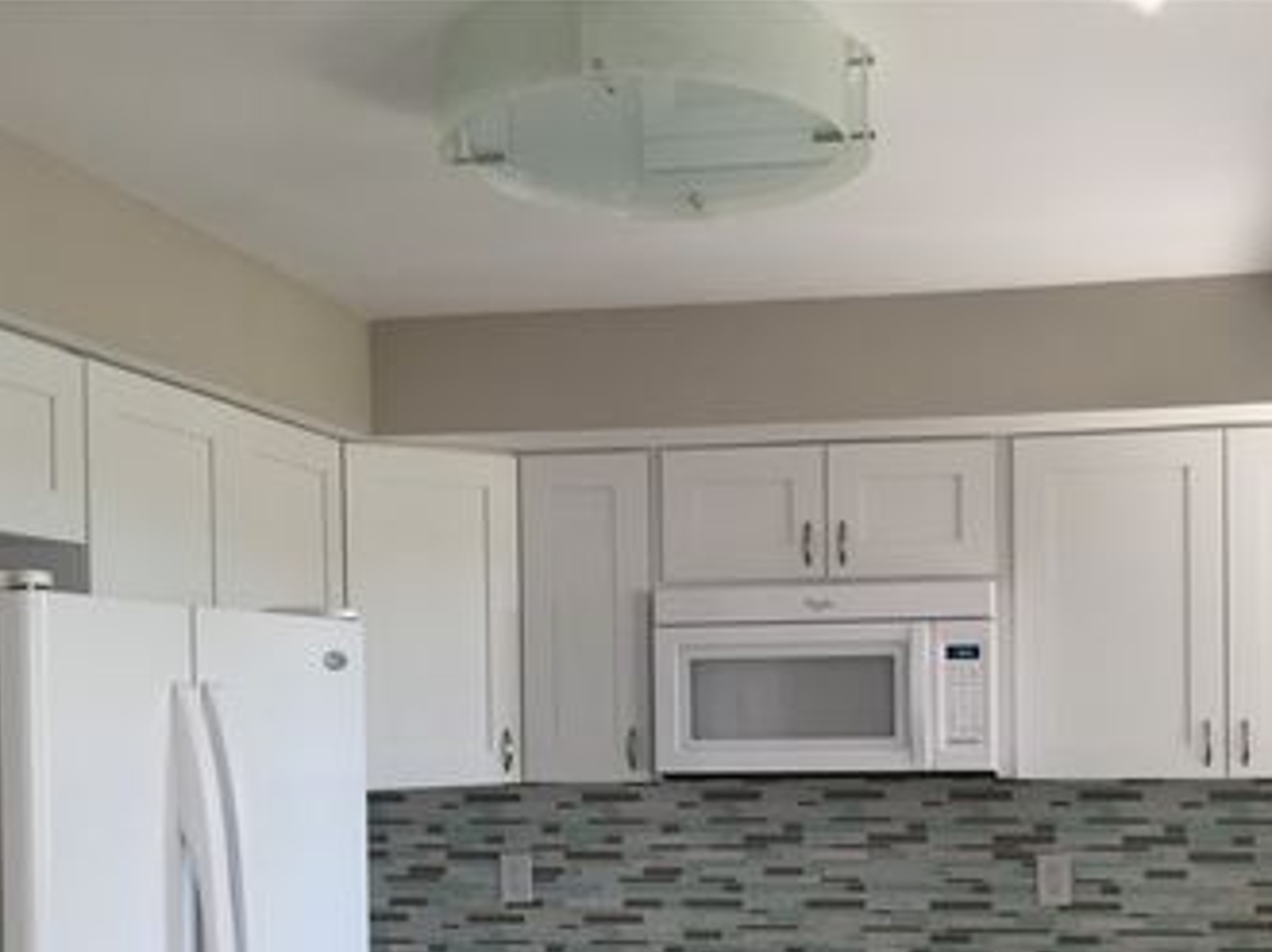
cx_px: 836
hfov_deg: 42.5
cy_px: 719
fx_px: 1616
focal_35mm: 44
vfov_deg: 32.2
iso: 40
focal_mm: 4.15
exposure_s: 1/60
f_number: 2.2
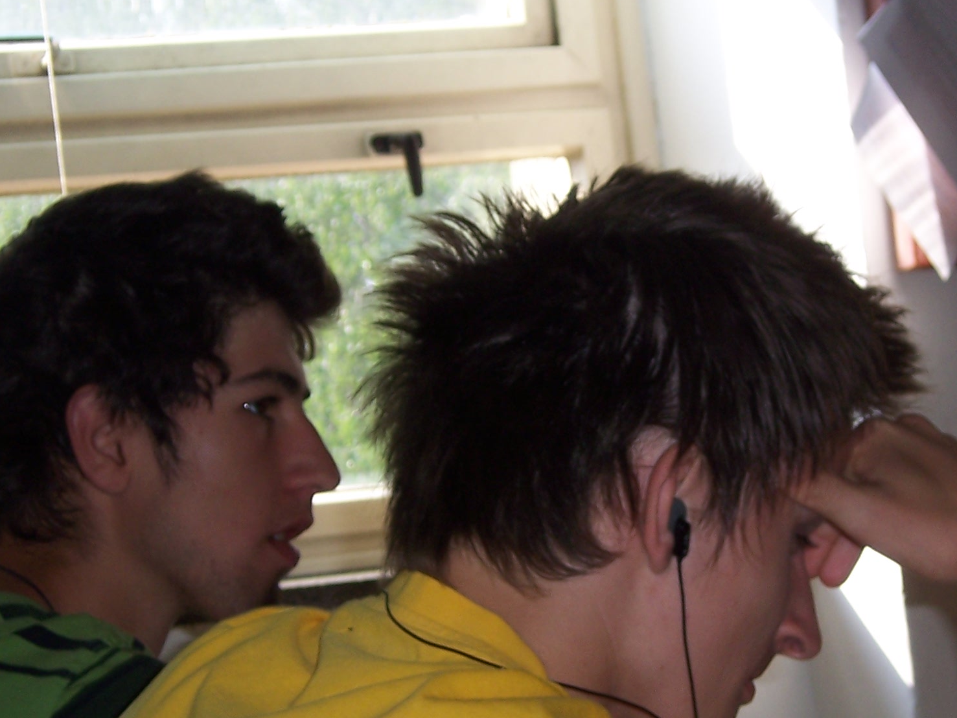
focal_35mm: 156
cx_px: 538
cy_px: 438
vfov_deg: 9.5
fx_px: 4313
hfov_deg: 12.7
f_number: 4.9
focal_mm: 16.6
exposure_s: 1/90
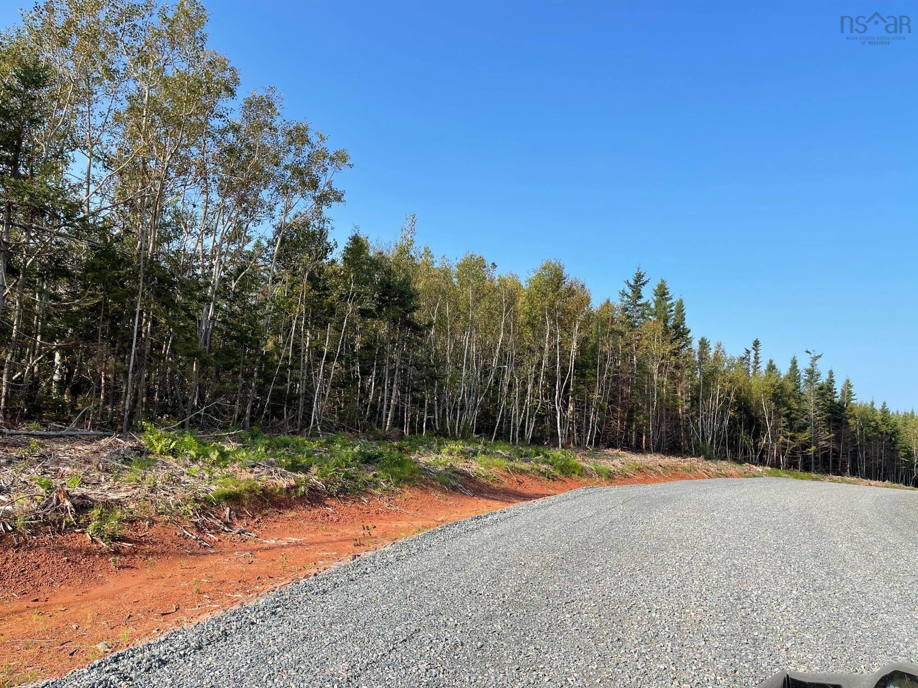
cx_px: 459
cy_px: 344
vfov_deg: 53.1
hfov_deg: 67.3
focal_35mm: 26
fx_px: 690
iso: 32
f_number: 1.6
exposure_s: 1/2203
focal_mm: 5.1
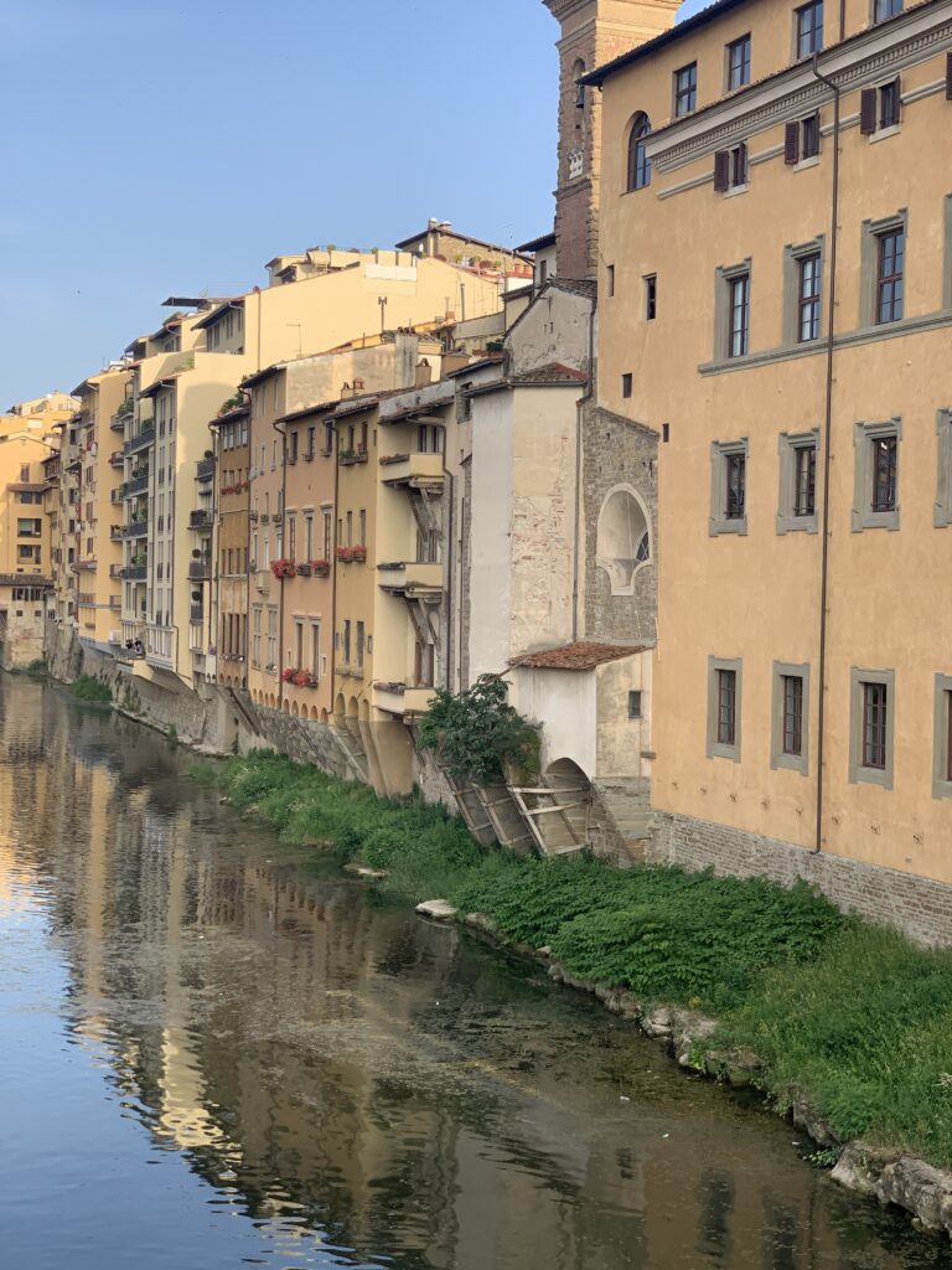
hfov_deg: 28.0
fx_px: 1907
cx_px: 476
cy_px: 635
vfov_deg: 36.8
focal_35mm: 52
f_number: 2.4
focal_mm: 6
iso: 16
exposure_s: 1/266
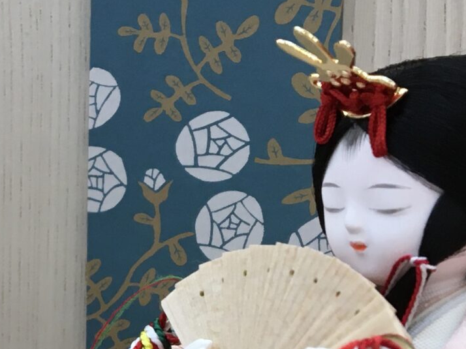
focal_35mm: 104
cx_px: -124
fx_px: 1400
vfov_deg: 14.1
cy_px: 311
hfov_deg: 17.8
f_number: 2.2
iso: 25
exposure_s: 1/30
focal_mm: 4.15
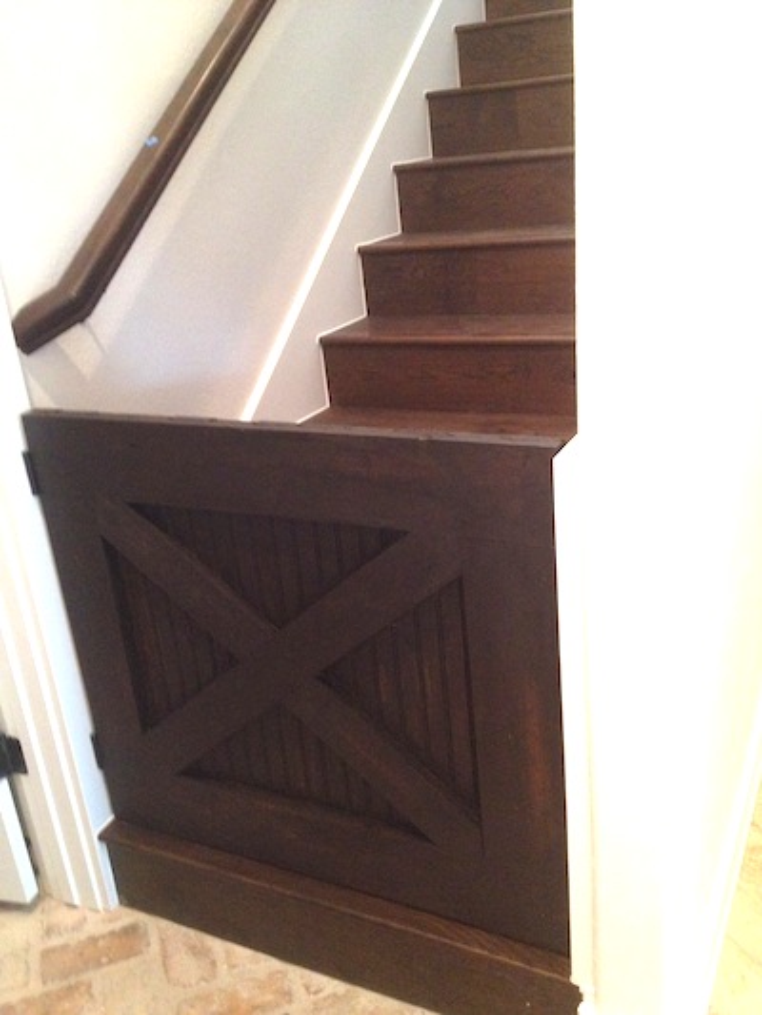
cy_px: 508
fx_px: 1027
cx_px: 381
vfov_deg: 52.6
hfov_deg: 40.7
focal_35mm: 35
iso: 320
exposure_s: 1/17
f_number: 2.4
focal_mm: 4.28
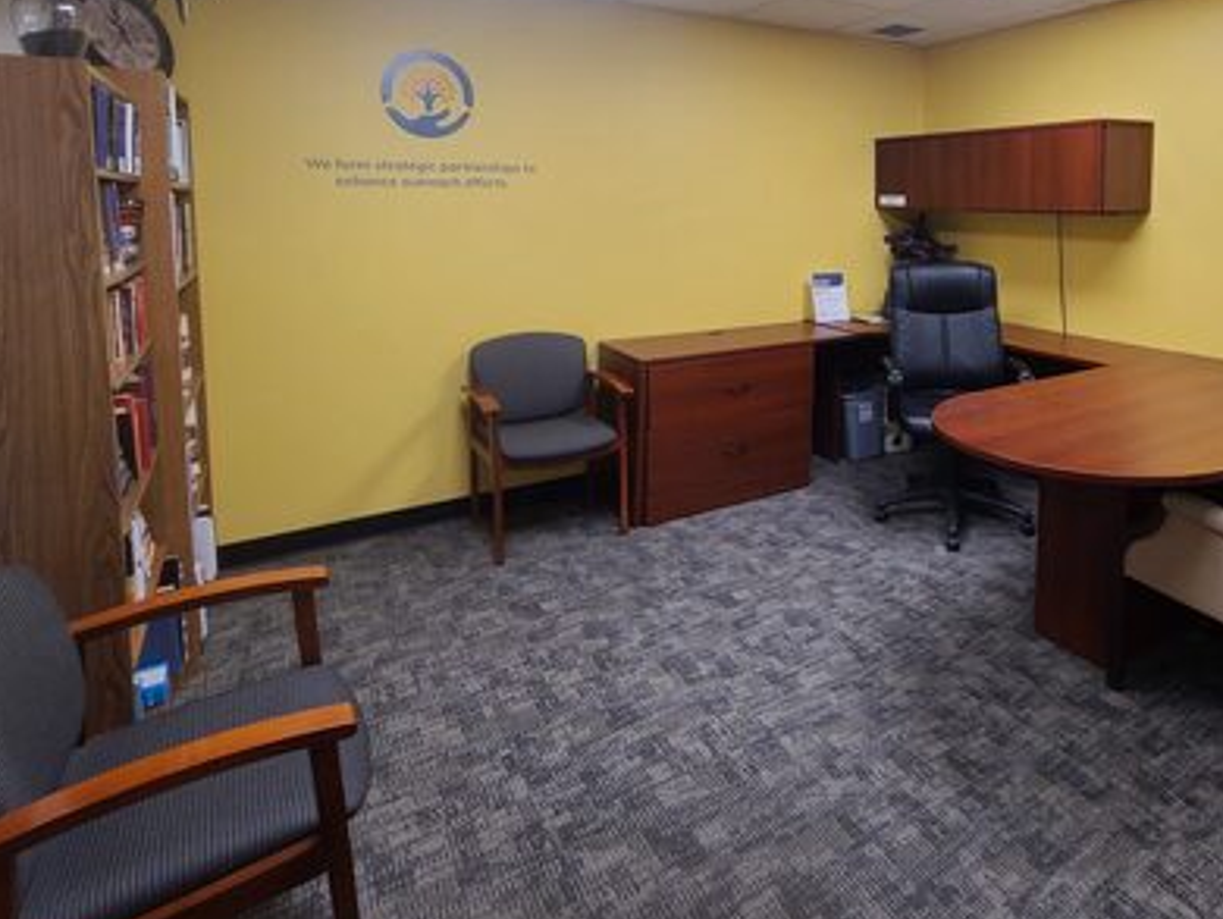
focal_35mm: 20
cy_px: 257
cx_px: 771
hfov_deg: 80.1
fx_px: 707
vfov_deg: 63.1
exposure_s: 1/59
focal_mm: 2.2
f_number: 2.2
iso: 125
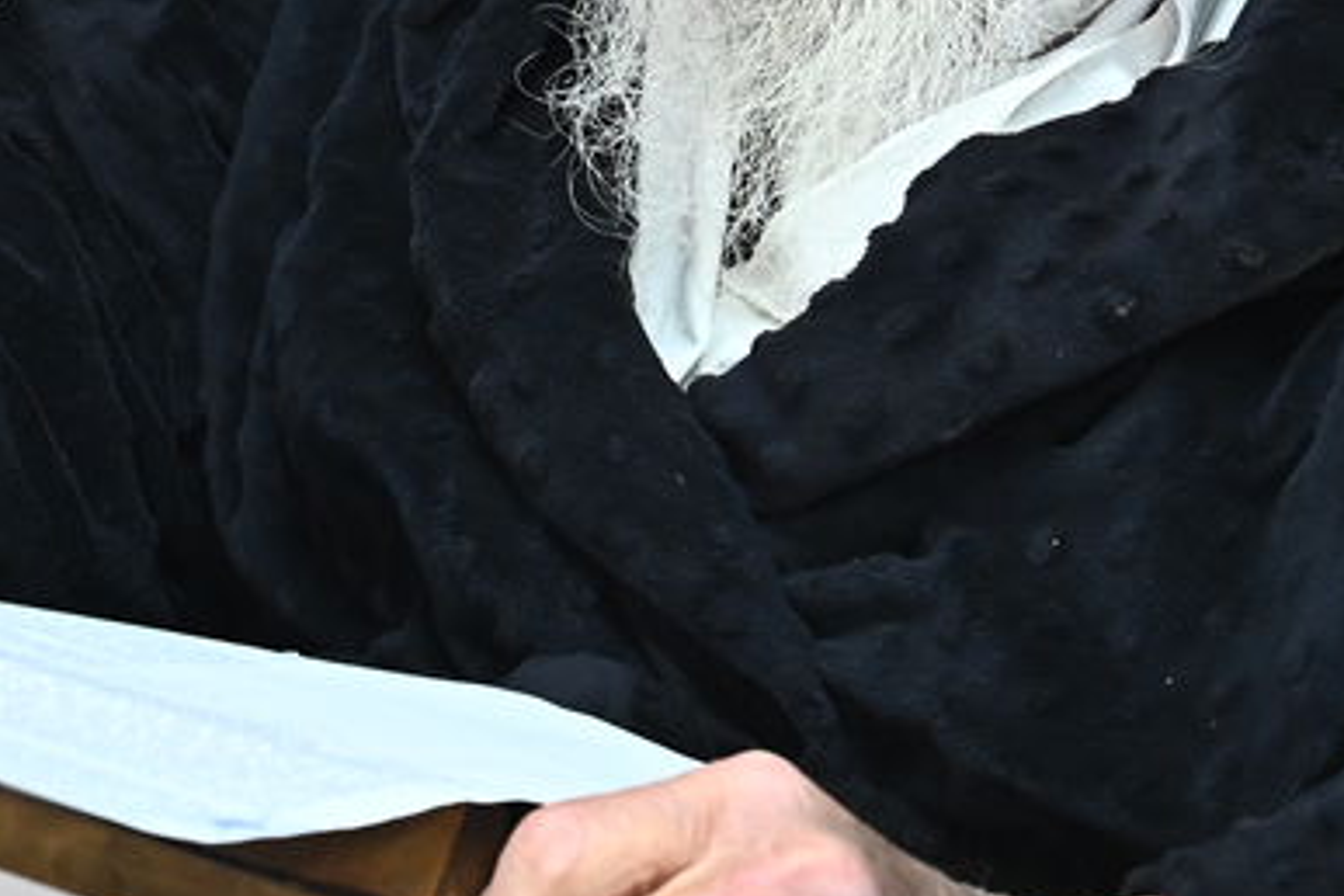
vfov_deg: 7.2
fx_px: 7018
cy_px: -247
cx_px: 590
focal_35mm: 188
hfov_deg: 10.9
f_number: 7.1
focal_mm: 52
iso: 3200
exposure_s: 1/160
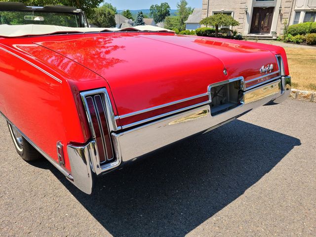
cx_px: 158
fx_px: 237
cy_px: 118
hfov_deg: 67.3
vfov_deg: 53.1
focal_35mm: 26
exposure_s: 1/978
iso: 40
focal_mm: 5.4
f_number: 1.8
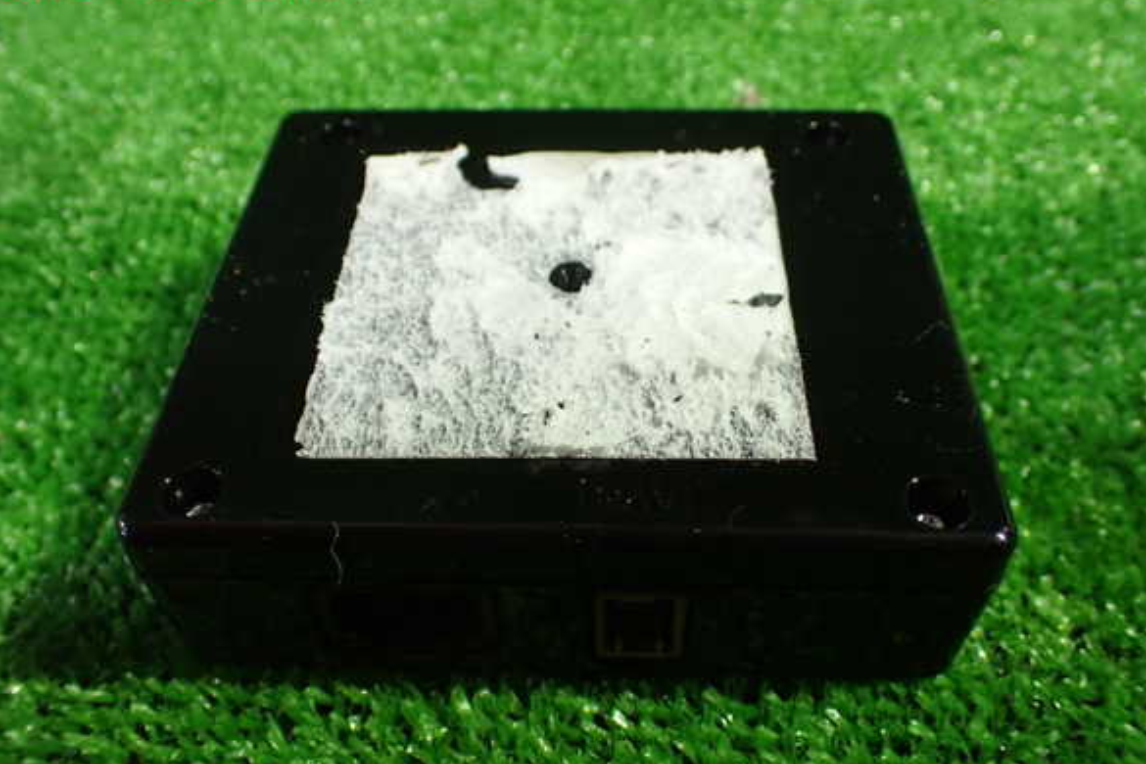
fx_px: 1019
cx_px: 584
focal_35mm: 32
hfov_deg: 58.7
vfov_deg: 41.1
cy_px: 398
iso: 800
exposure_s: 1/50
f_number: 2.3
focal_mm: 5.4
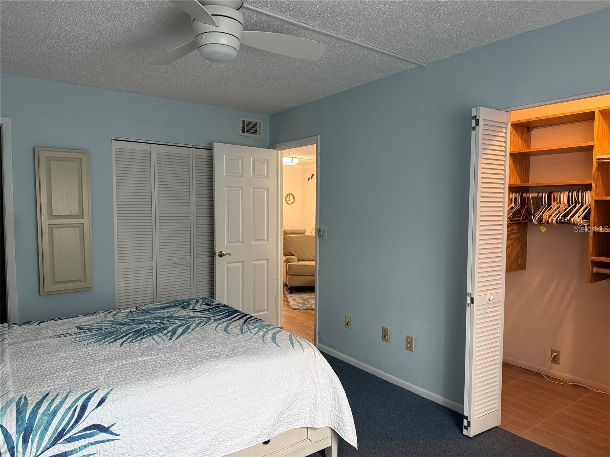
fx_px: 423
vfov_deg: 56.8
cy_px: 228
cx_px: 305
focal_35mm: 24
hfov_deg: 71.6
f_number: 1.78
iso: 160
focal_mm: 6.76
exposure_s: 1/60
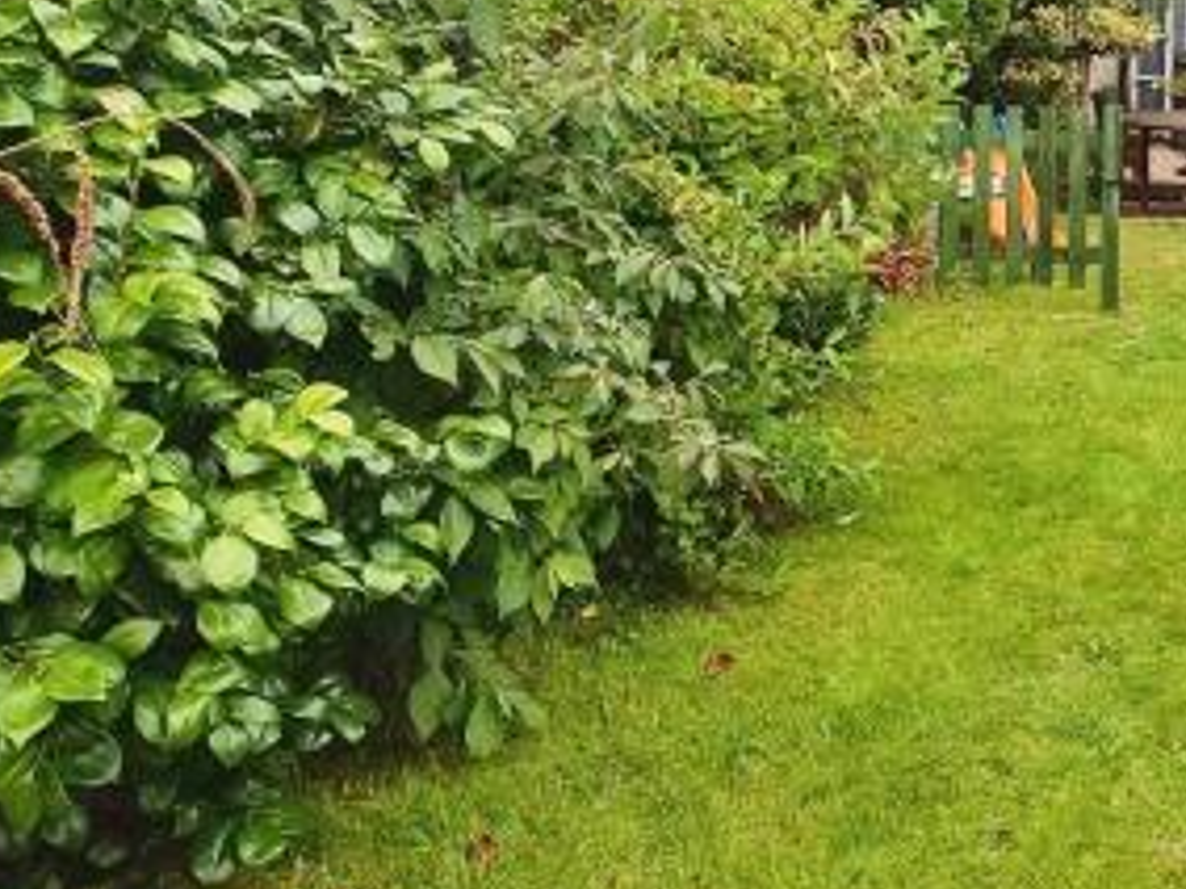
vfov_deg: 30.2
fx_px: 1610
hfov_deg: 36.0
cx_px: 1220
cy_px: 201
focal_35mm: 47
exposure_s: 1/600
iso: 50
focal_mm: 1.82
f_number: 2
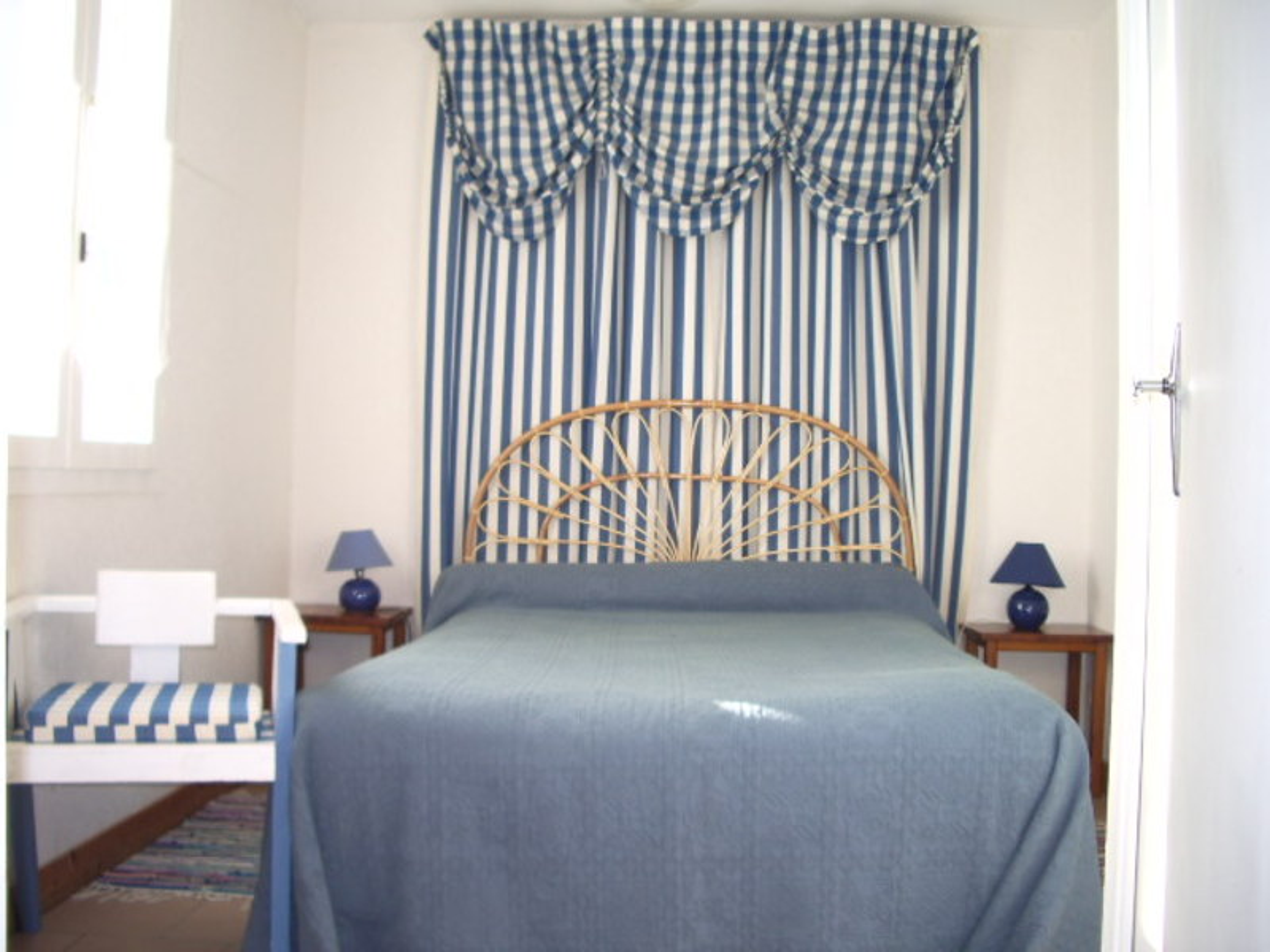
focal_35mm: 35
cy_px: 476
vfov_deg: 40.7
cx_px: 635
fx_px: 1284
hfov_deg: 52.6
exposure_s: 1/80
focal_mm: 5.8
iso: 50
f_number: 2.6
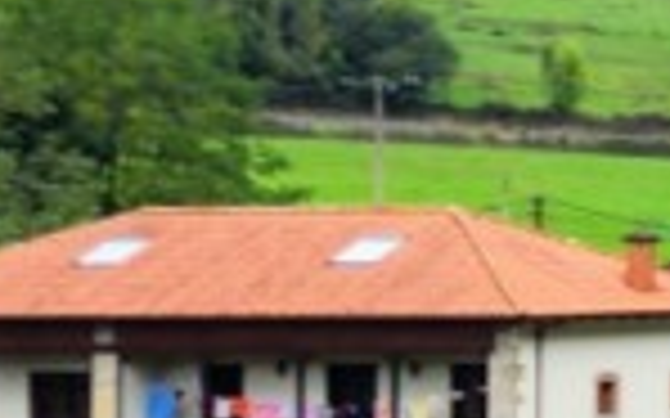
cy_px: 173
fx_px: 3486
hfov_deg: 9.2
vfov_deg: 6.9
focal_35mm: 191
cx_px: 1859
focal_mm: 6.4
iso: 12
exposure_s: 1/574
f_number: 1.8
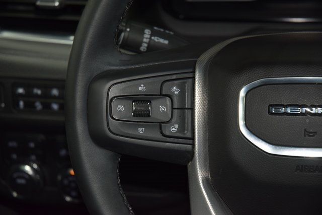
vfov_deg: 13.0
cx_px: 161
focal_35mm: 105
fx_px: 939
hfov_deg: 19.5
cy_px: 108
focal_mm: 70
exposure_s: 1/40
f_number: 4.5
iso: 1100
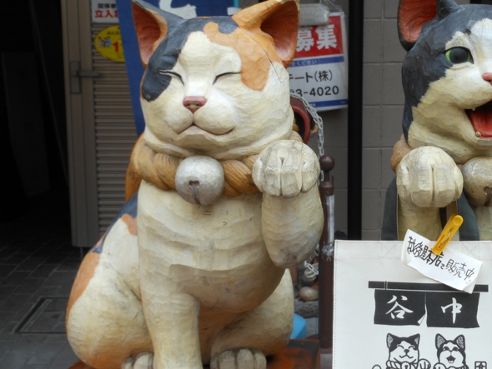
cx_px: 322
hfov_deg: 31.5
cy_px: 192
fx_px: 867
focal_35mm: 61
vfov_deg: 24.0
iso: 80
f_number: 4.6
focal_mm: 8.1
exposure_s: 1/60
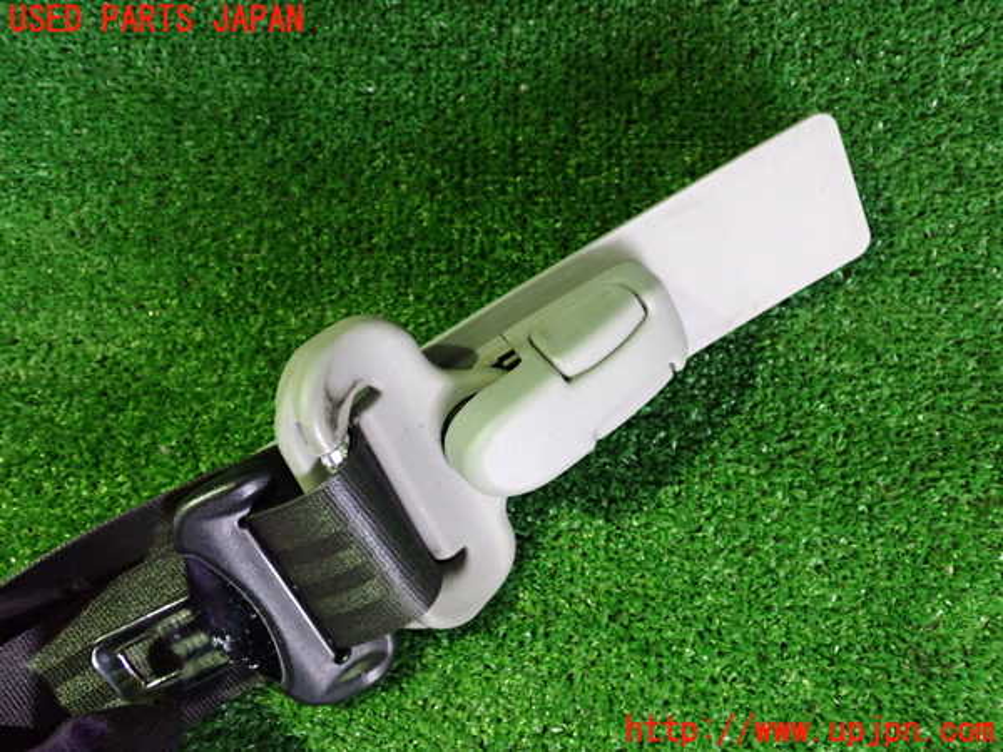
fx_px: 869
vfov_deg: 46.8
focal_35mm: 30
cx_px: 502
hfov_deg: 60.0
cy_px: 376
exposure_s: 1/20
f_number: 2.3
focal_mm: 5.4
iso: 800
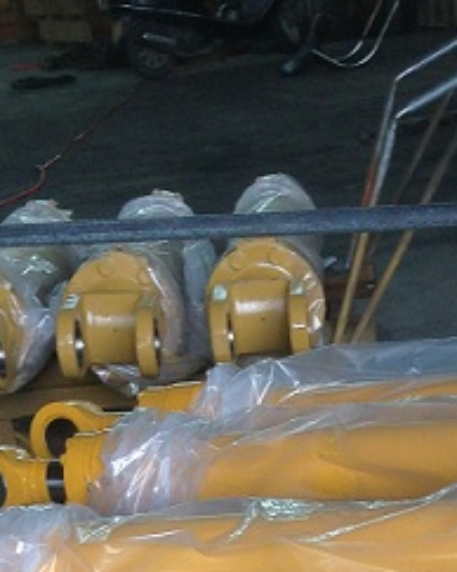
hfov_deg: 14.6
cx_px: 408
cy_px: 902
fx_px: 1761
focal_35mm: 104
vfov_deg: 16.5
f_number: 2.4
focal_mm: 4.12
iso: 80
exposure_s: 1/120
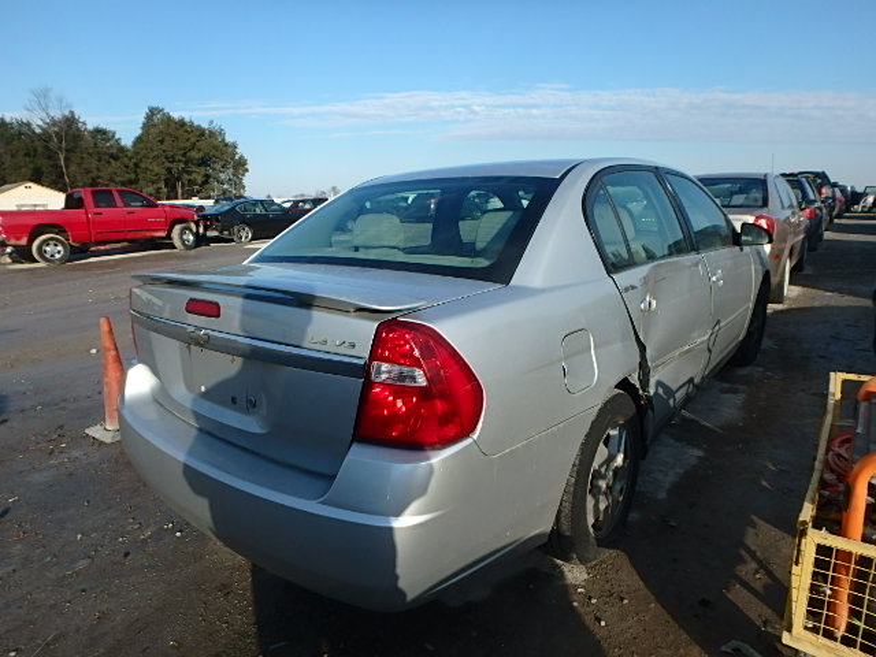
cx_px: 438
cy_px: 328
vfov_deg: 63.4
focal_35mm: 21
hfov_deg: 79.0
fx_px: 531
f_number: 3.5
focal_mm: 3.7
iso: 125
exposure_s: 1/1000
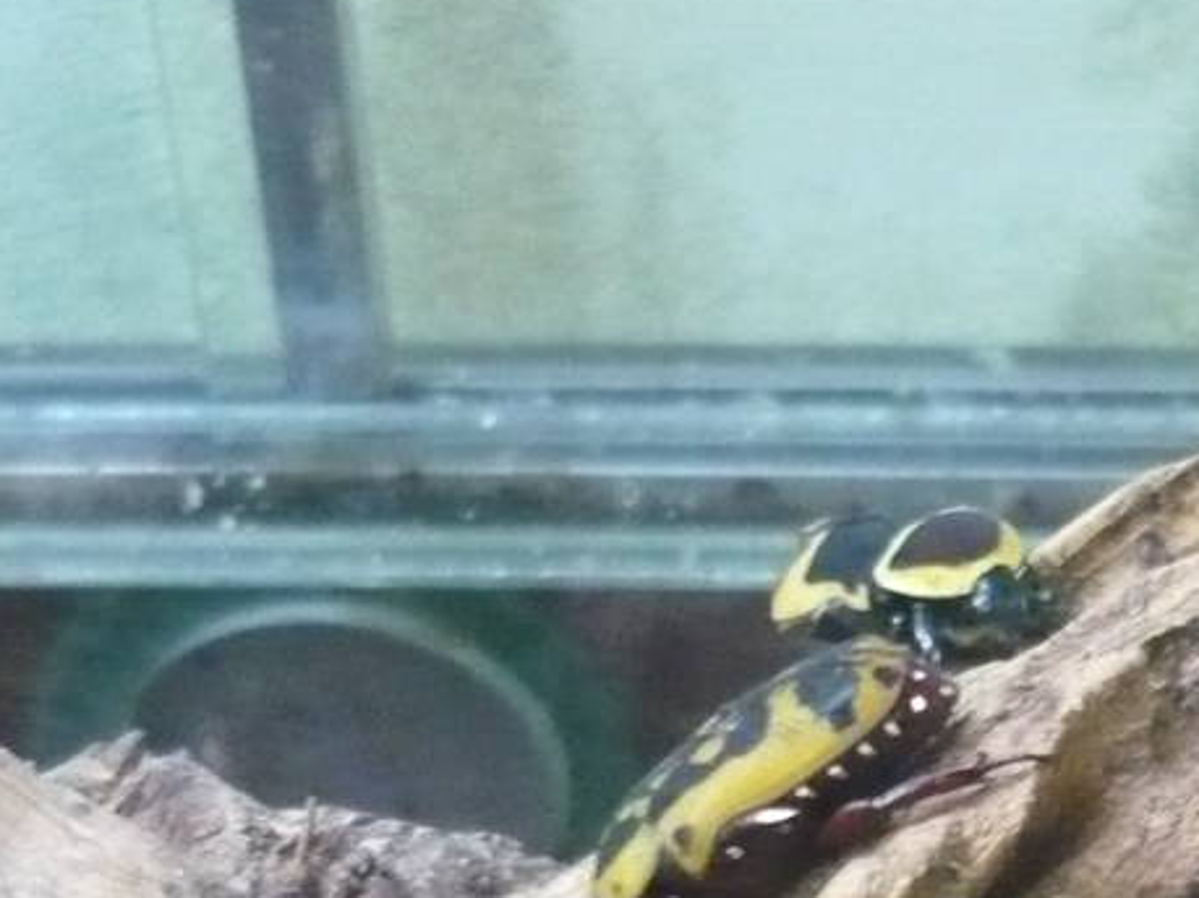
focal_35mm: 115
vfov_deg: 12.5
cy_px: 1172
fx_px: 3982
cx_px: 1102
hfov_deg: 16.9
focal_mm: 5.5
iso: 800
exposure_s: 1/20
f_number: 2.8
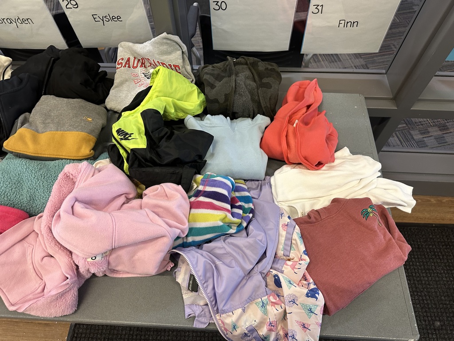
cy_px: 170
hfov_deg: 71.6
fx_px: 315
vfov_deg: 56.8
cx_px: 227
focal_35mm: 24
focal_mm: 6.86
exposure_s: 1/60
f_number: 1.78
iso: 250
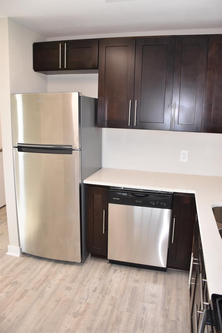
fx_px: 250
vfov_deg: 67.4
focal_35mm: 27
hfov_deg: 47.9
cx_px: 111
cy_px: 166
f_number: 5
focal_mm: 18
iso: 800
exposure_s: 1/100
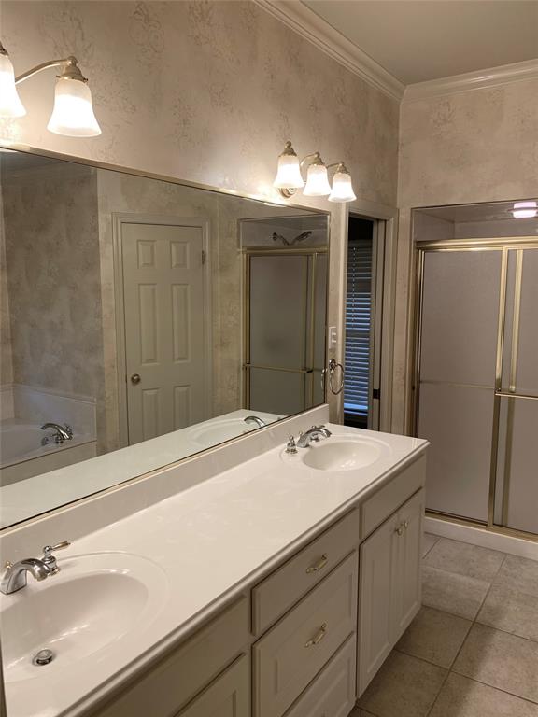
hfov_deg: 53.1
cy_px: 358
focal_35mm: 26
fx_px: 539
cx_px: 269
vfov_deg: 67.3
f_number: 1.8
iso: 64
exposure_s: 1/120
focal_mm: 4.25
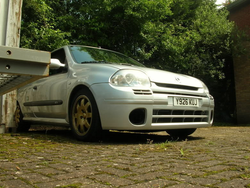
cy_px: 93
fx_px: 260
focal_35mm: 36
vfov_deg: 39.7
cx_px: 123
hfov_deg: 51.3
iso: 50
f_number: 5.6
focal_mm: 5.8
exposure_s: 1/183
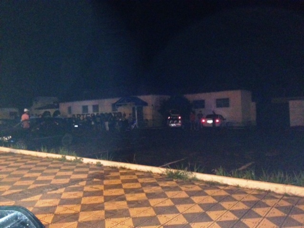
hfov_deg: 52.6
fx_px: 307
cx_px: 152
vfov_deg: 40.7
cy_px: 114
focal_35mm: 35
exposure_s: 1/16
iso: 800
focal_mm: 4.28
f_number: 2.4
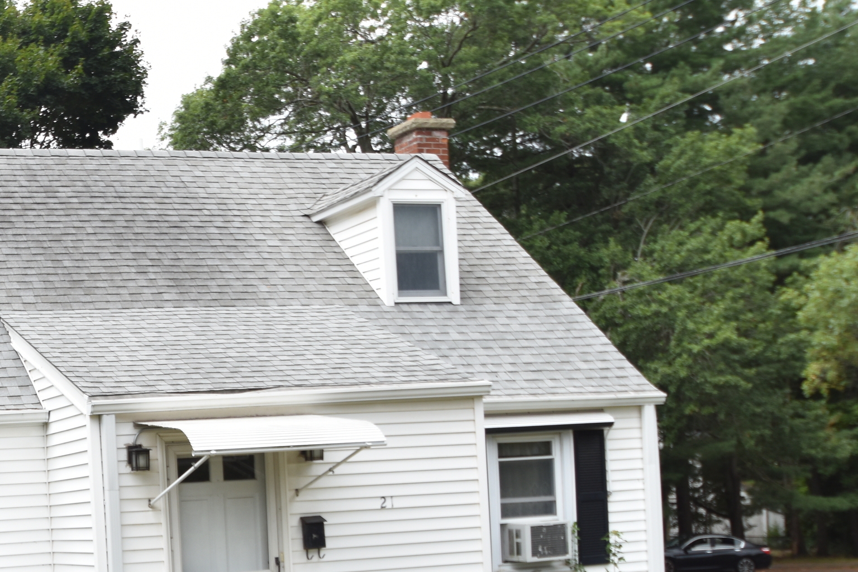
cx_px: 78
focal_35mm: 60
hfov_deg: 31.7
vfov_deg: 21.8
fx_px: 1430
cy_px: 569
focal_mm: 20
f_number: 8
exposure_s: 1/250
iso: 200
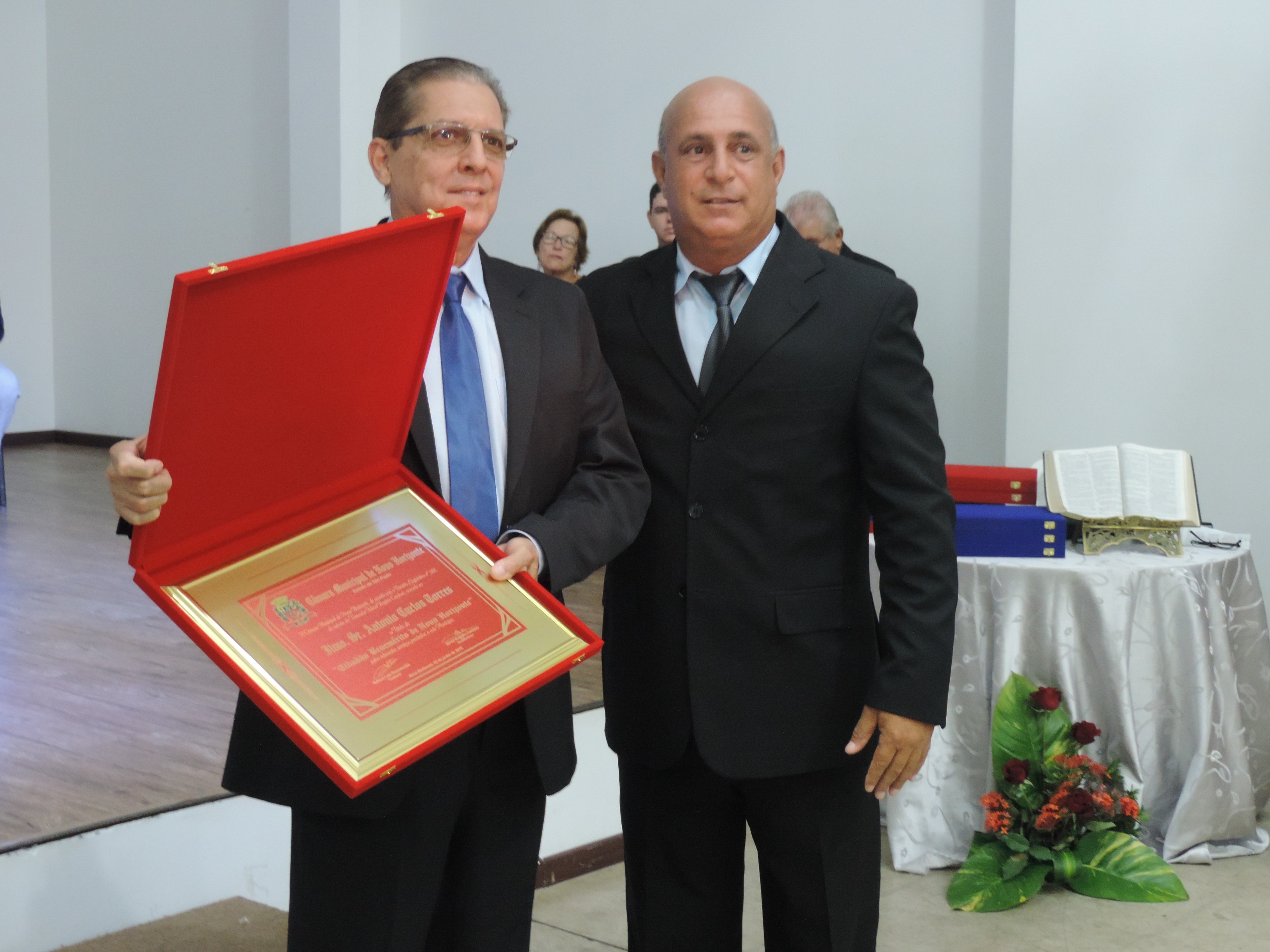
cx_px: 635
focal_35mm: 55
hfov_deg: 34.9
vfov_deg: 26.6
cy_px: 476
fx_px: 2018
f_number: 3.7
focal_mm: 9.8
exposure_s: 1/8
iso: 800
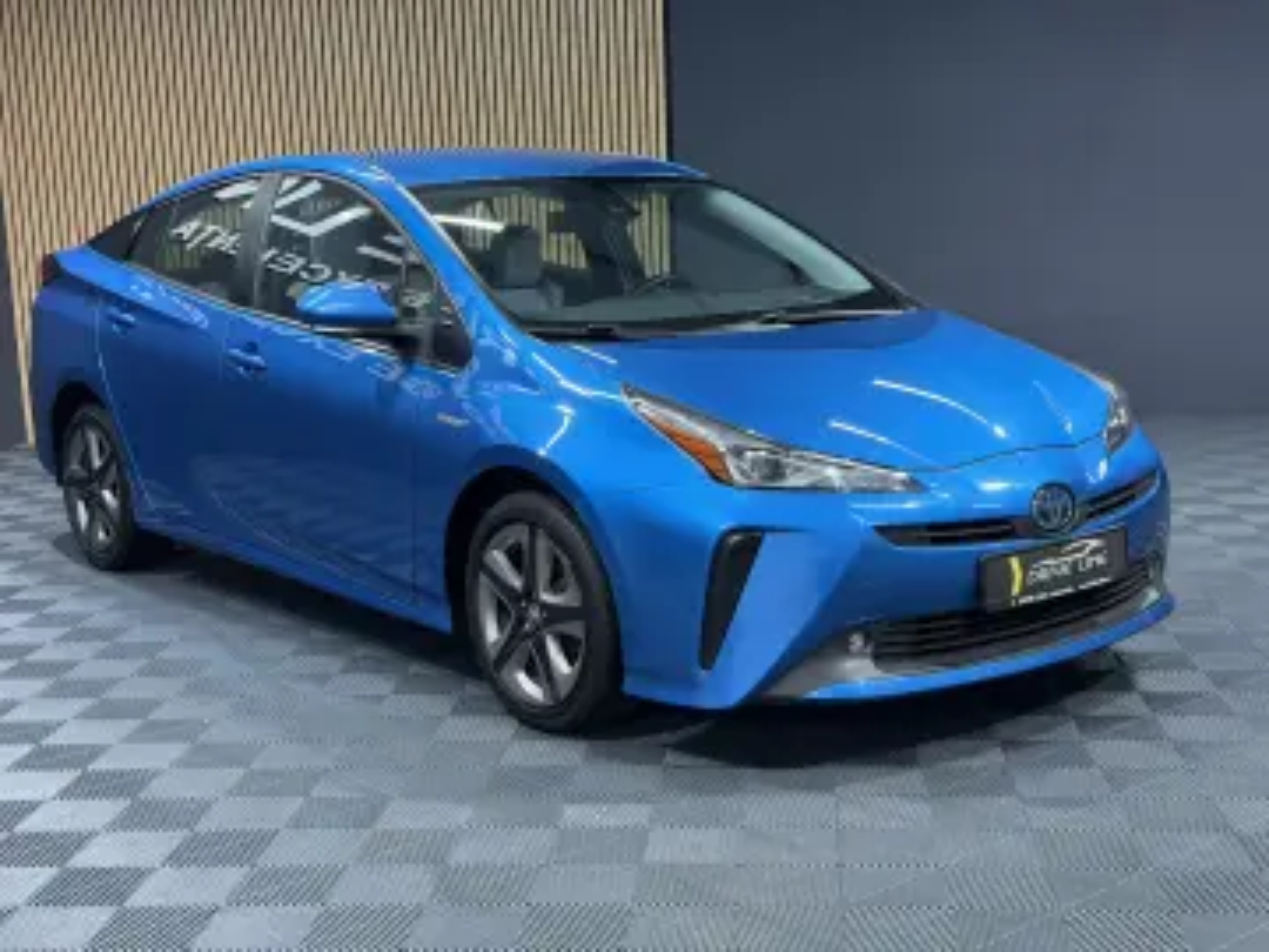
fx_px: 1760
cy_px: 476
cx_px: 634
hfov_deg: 39.7
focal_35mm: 48
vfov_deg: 30.3
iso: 125
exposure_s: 1/50
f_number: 1.78
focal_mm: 6.76
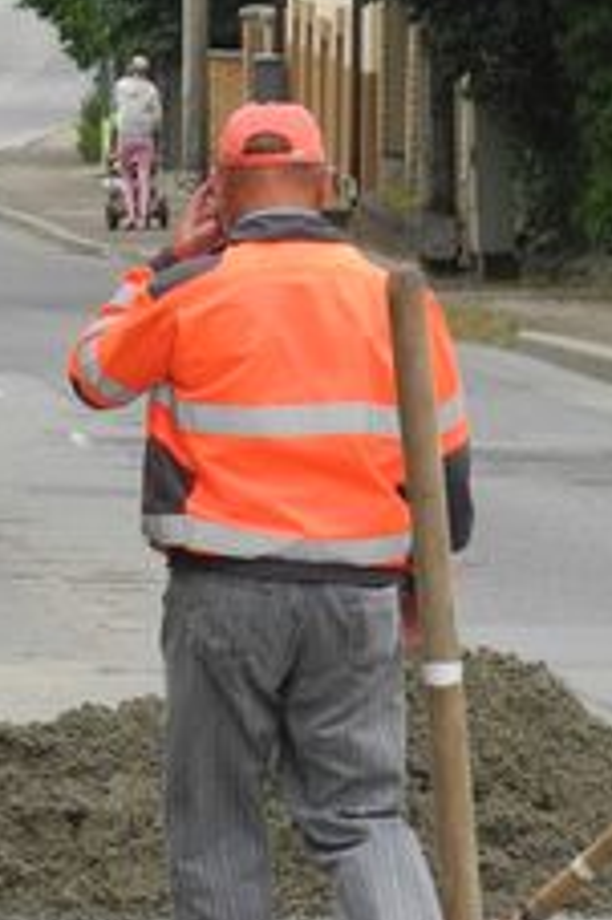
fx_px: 12896
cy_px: 685
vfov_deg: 4.1
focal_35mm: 505
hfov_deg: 2.7
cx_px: 12
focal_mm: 32.6
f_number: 5
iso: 100
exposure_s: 1/200
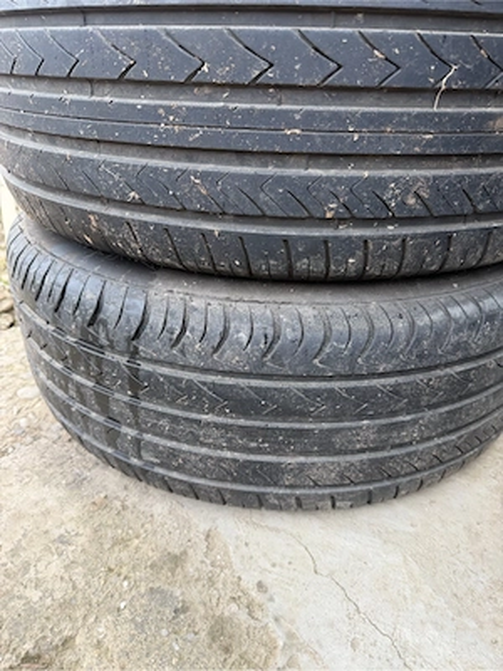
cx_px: 252
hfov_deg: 56.8
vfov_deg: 71.6
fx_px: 465
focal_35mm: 24
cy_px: 336
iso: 64
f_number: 1.78
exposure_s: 1/121
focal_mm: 6.76
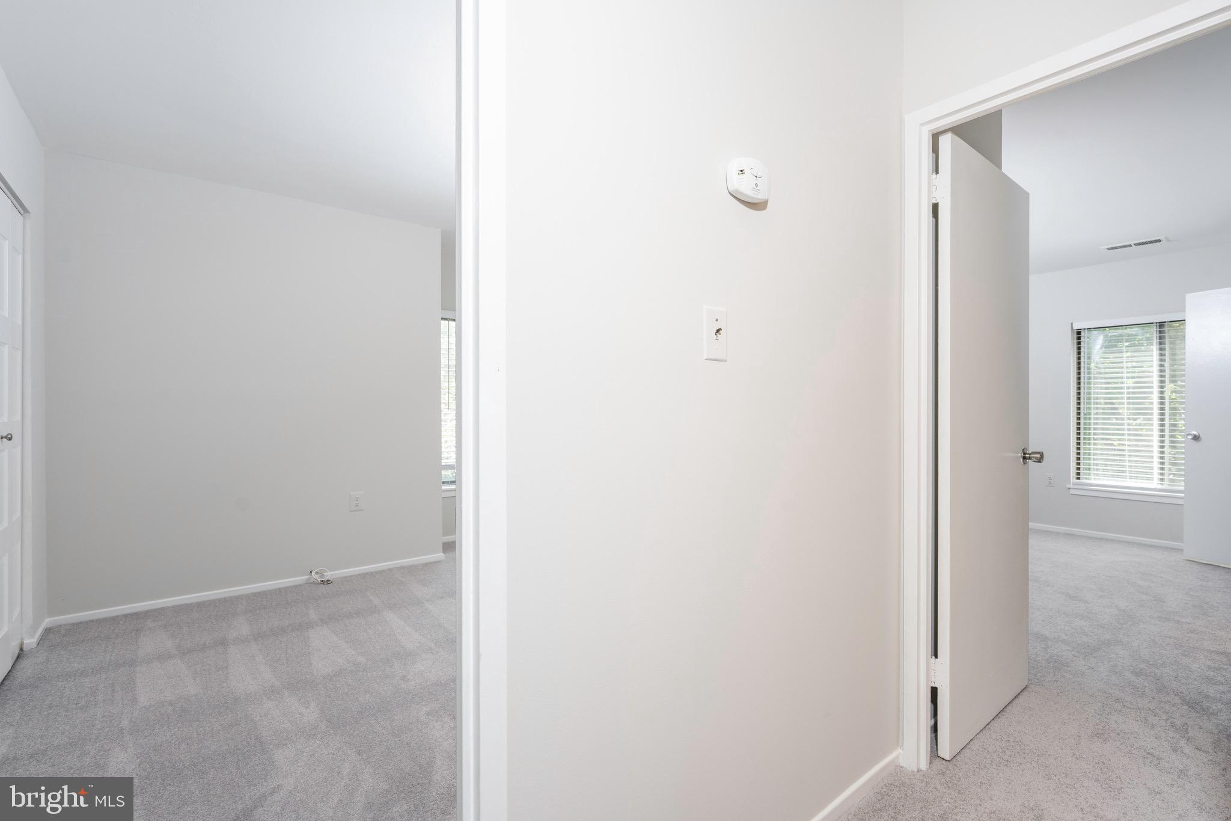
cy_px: 410
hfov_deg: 98.5
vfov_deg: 75.5
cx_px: 616
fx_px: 530
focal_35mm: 16
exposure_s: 1/60
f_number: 7.1
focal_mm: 15.5
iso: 200
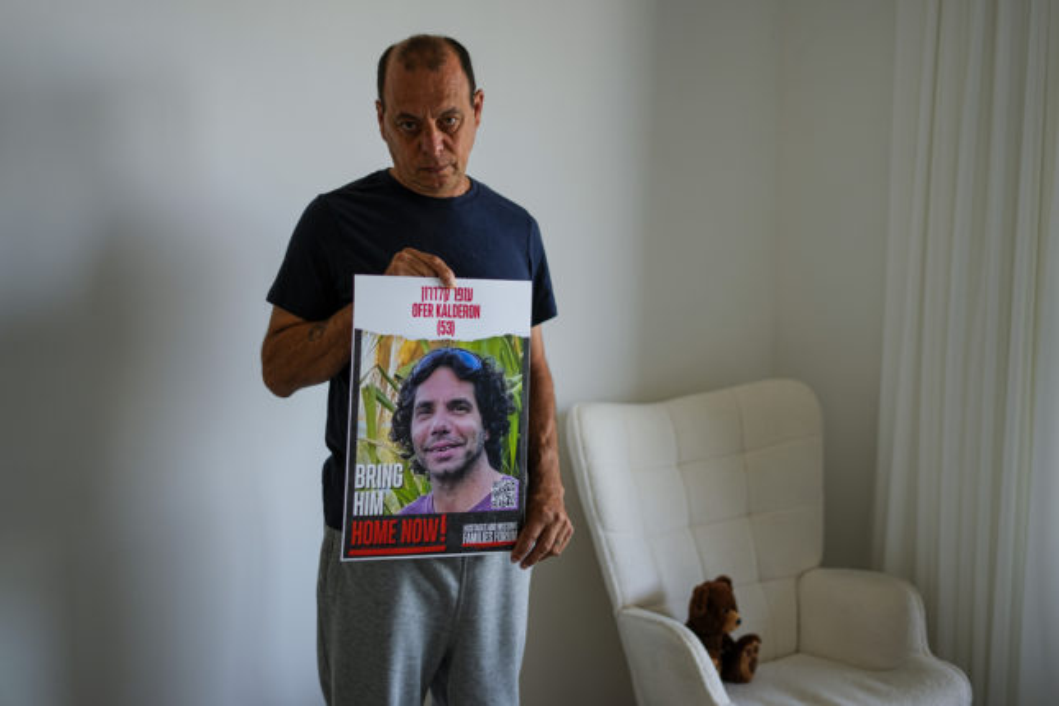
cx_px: 530
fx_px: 1471
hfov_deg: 39.6
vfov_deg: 27.0
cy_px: 353
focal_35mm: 50
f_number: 1.8
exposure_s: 1/125
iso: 50
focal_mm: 50
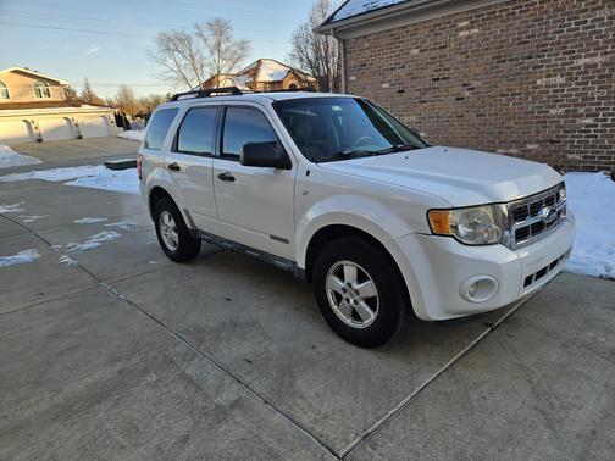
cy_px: 230
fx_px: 409
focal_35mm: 23
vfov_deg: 58.9
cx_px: 308
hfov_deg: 73.9
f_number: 1.8
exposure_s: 1/266
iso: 25
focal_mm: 5.4
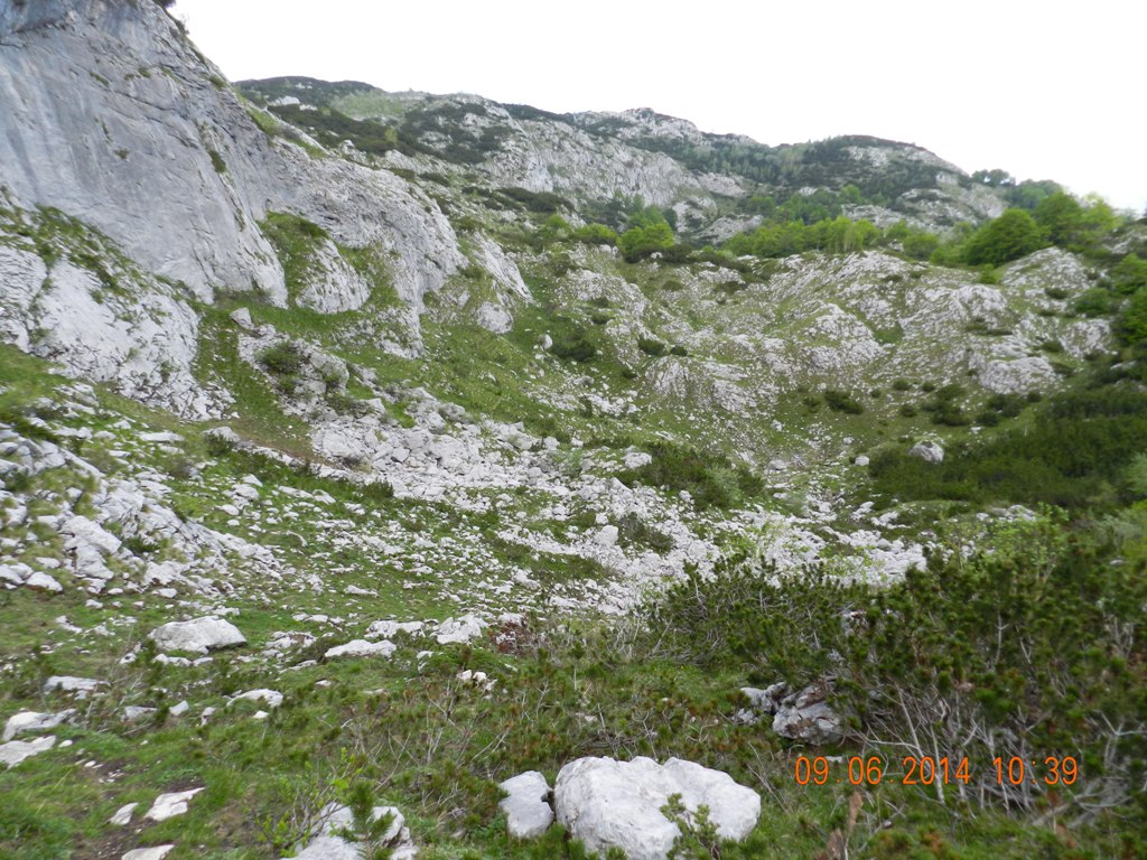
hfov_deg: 73.9
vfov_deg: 58.9
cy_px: 430
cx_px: 574
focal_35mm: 23
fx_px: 762
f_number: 3.4
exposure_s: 1/400
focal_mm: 4
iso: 160
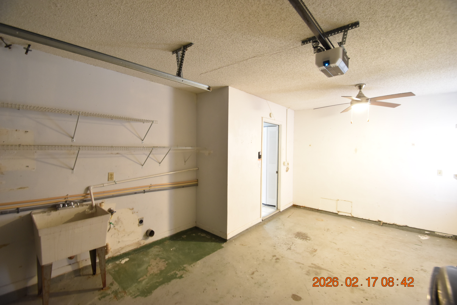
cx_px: 228
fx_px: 190
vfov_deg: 77.3
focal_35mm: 15
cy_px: 152
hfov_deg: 100.4
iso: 800
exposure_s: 1/8
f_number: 3.5
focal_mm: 10
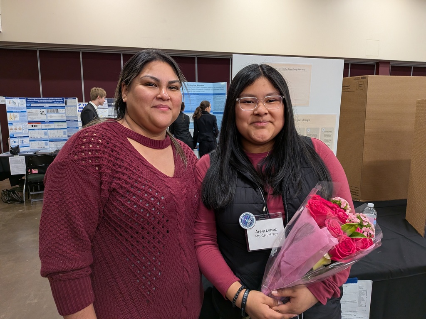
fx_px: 295
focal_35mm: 24
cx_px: 213
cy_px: 160
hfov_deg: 71.6
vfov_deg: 56.8
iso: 515
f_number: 1.7
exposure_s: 1/120
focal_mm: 4.53
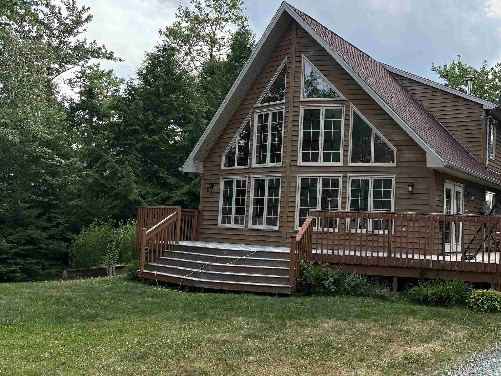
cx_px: 366
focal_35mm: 38
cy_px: 181
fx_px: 550
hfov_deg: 47.4
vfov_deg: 37.7
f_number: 1.6
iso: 64
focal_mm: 5.96
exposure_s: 1/1901
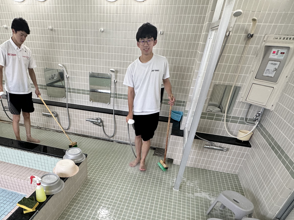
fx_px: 204
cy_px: 167
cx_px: 110
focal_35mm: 24
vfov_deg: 54.0
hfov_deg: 70.4
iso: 160
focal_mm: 2.22
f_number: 2.2
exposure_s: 1/100
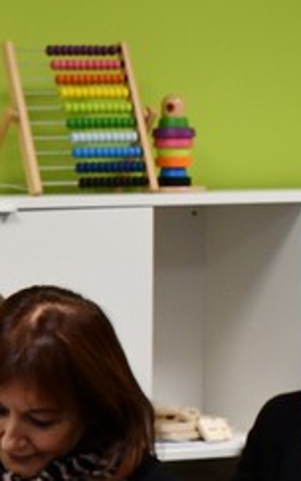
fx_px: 1863
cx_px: -481
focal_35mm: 142
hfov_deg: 8.3
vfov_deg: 14.7
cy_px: 274
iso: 800
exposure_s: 1/160
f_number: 3.5
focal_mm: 22
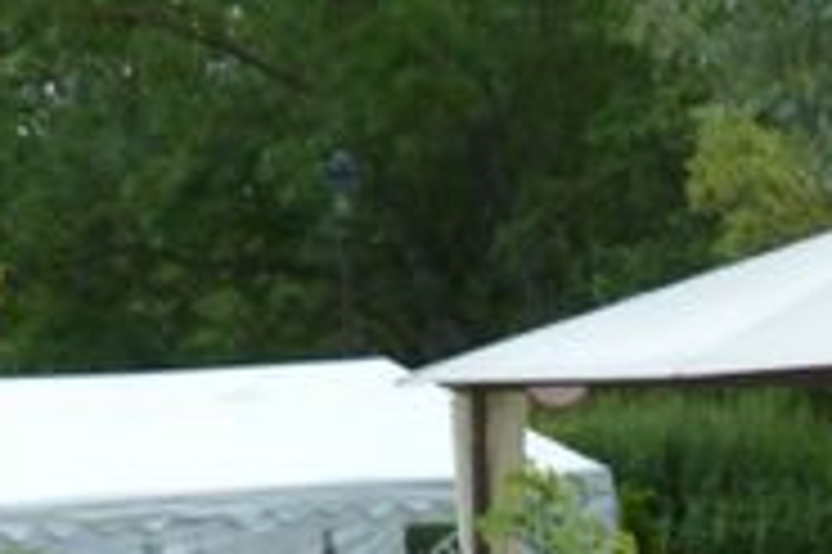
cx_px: 760
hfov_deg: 8.5
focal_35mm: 241
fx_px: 5565
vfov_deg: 5.4
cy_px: 1657
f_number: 3.8
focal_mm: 22
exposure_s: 1/320
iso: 100
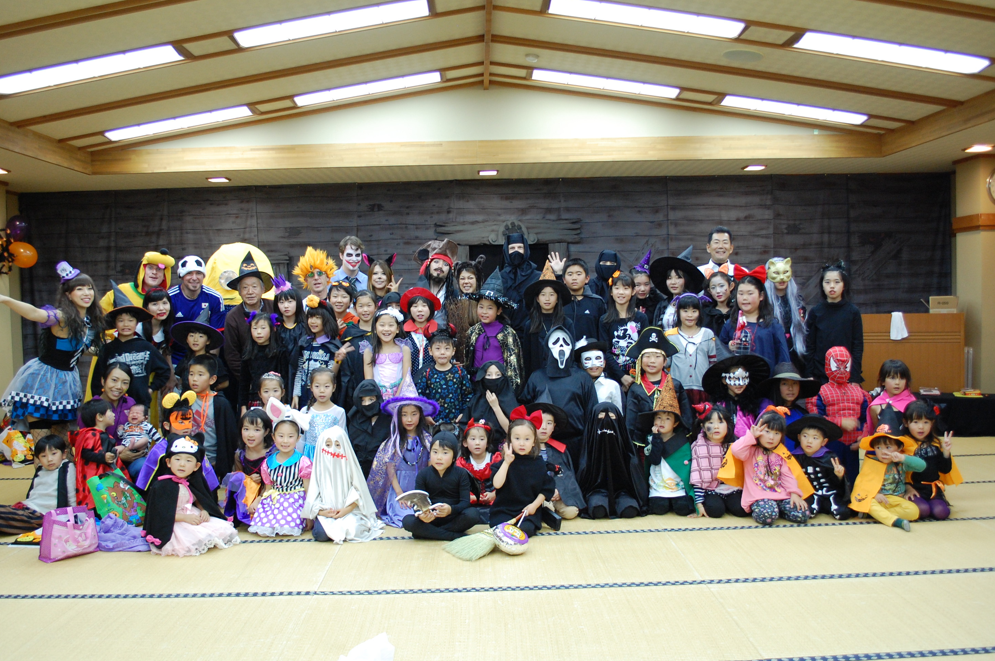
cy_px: 335
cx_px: 483
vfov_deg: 42.2
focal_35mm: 31
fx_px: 856
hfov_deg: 60.3
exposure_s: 1/20
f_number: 3.8
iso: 800
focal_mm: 20
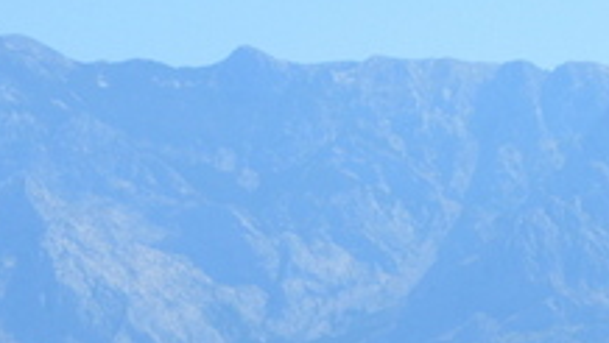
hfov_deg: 6.7
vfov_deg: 3.8
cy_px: 248
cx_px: 944
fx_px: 5121
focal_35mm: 317
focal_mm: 55
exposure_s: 1/500
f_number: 11
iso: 400
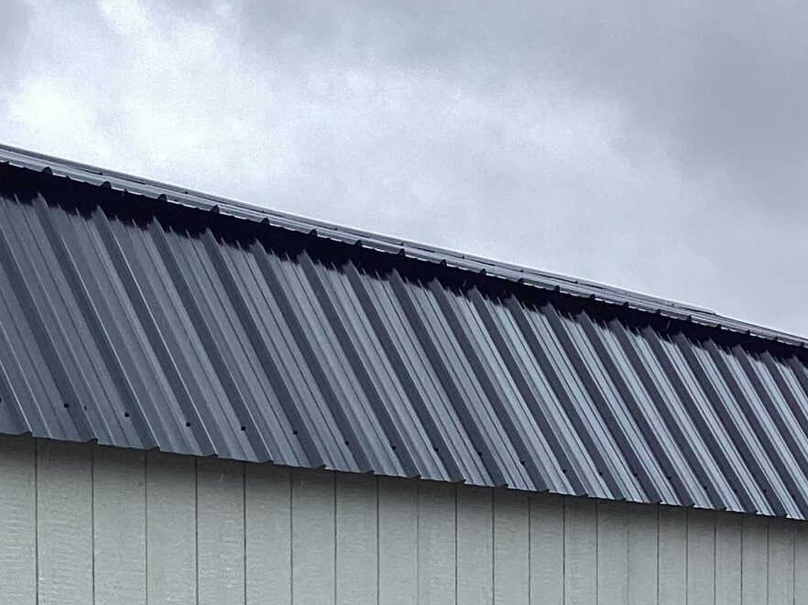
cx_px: 37
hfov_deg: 21.2
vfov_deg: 15.9
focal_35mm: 90
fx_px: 2100
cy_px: 694
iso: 25
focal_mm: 3.3
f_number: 2.4
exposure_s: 1/491
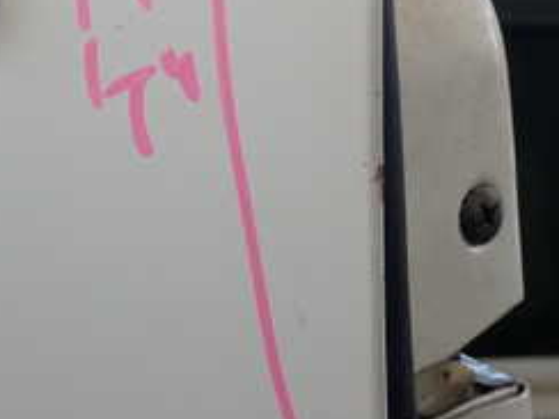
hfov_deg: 18.2
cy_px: 9
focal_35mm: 108
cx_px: 229
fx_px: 1744
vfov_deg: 13.5
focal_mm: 7.84
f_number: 2.9
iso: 200
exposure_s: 1/125
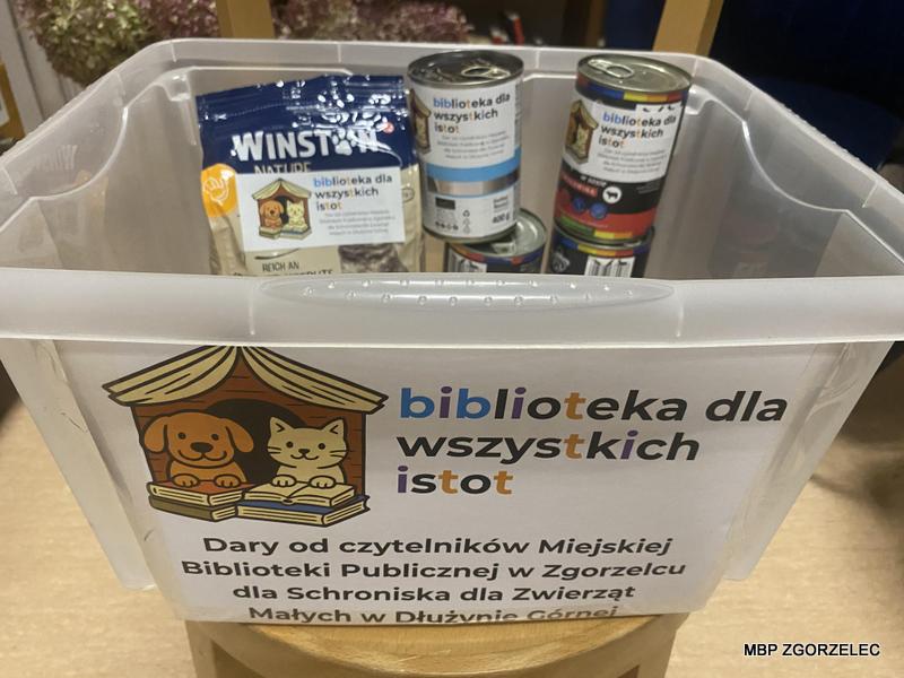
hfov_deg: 67.3
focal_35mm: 26
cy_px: 339
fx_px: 679
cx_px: 452
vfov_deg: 53.1
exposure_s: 1/50
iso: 500
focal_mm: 4.25
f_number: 1.8
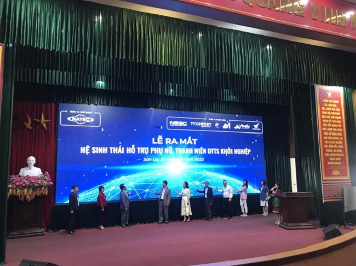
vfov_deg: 49.7
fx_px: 288
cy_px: 133
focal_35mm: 28
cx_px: 178
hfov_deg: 63.5
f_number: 1.8
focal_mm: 3.99
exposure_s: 1/17
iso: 50
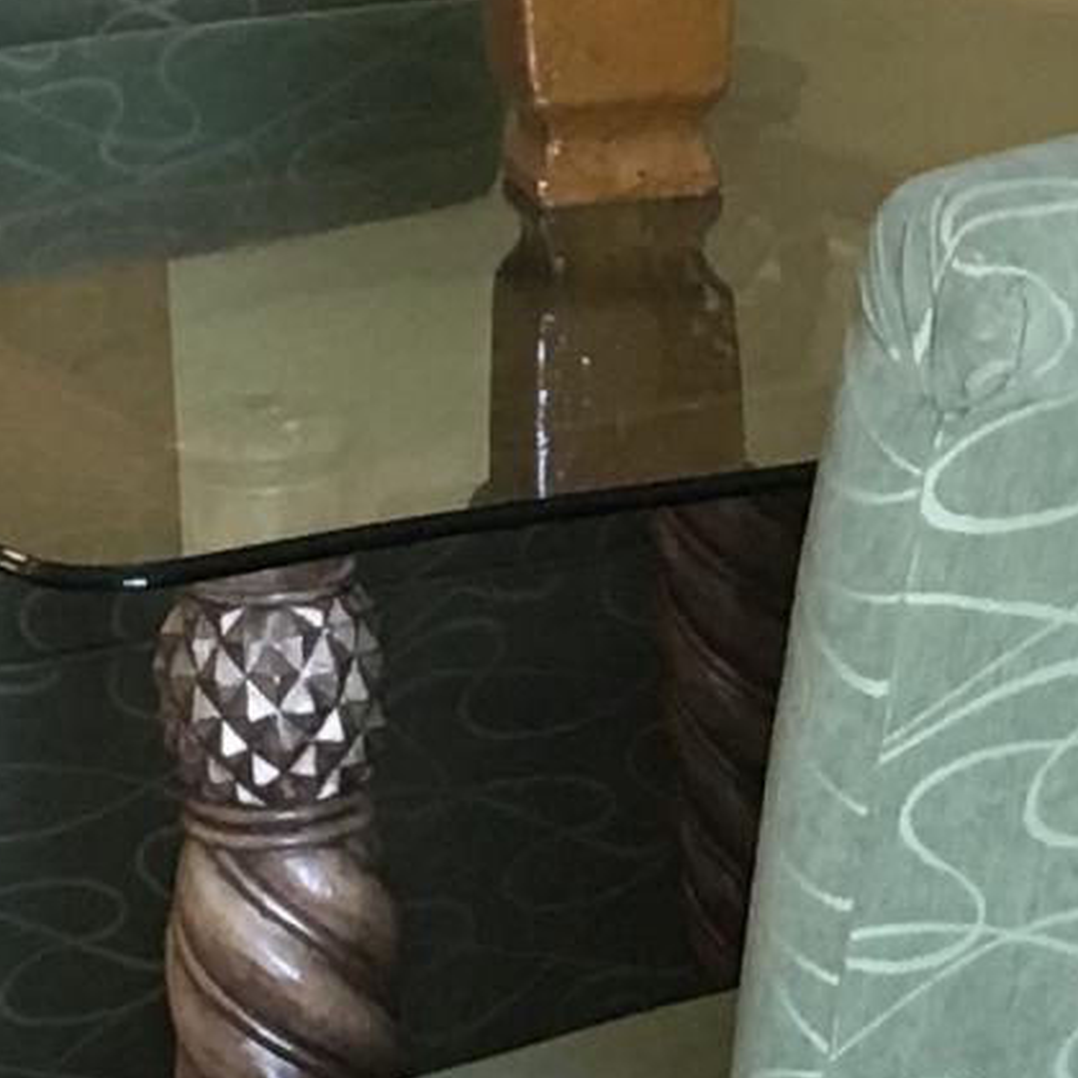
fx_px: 6448
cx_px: 1407
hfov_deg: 9.4
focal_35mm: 183
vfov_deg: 9.5
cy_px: 74
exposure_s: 1/15
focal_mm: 4.15
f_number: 2.2
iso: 40
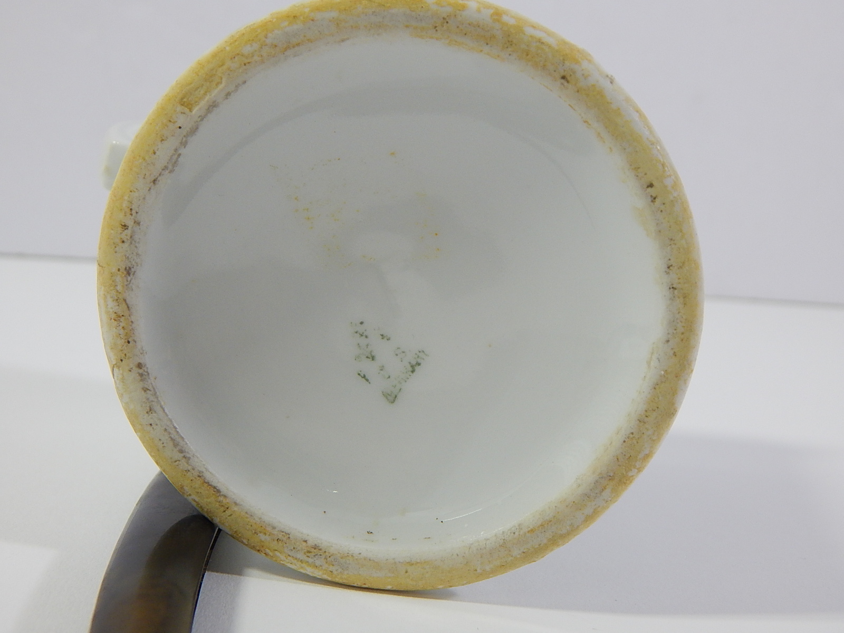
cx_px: 422
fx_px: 1170
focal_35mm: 48
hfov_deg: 39.7
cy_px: 316
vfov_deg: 30.3
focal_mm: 8.6
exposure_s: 1/30
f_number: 3.7
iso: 220
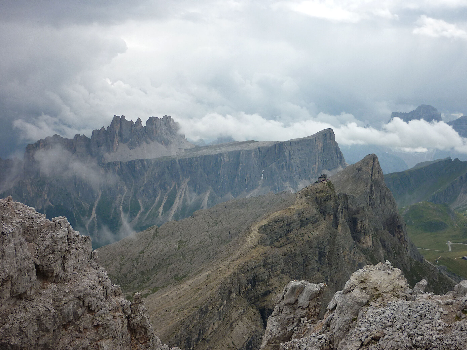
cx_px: 234
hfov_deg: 41.2
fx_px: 621
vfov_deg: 31.5
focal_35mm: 46
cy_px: 176
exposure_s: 1/160
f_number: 9
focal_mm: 7.4
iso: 80
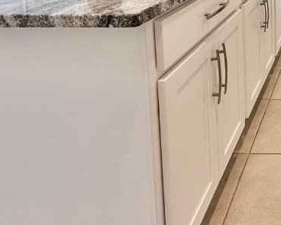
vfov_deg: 31.8
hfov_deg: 36.5
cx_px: 341
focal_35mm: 38
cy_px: -53
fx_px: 316
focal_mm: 2.22
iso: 125
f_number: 2.2
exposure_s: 1/120
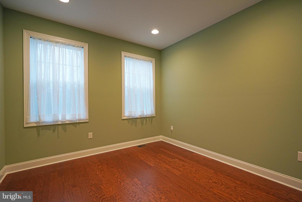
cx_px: 151
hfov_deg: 96.7
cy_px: 101
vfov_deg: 73.7
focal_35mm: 16
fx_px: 134
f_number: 4
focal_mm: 16
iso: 1600
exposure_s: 1/160
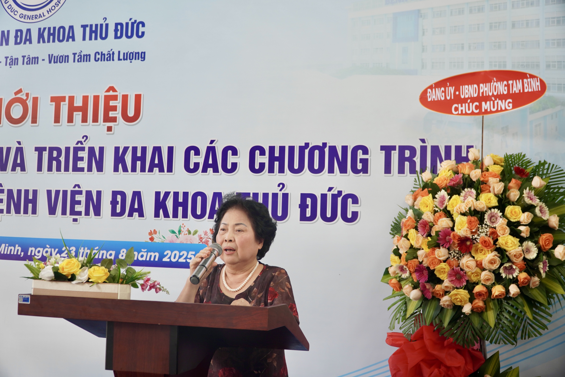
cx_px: 282
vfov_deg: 29.0
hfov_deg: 42.3
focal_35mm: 46
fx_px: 730
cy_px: 188
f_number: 4
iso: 125
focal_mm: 31
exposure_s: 1/50
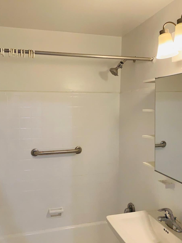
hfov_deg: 43.0
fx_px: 231
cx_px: 87
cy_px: 122
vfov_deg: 55.3
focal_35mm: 33
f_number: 1.8
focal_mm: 4.25
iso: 200
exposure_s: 1/60
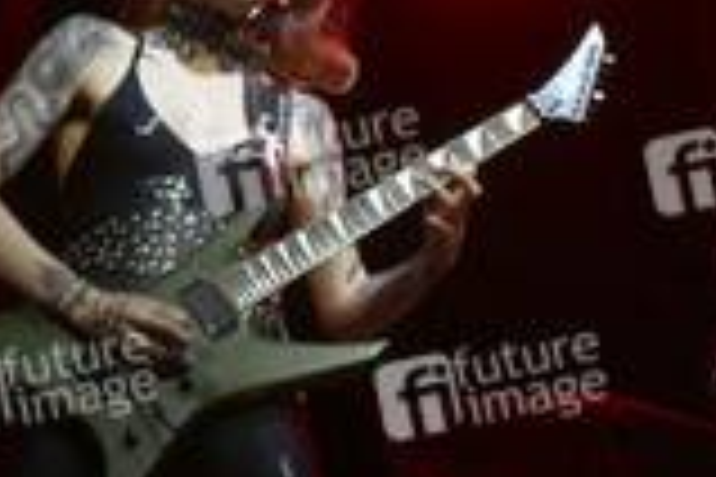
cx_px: 822
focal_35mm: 99
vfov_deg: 13.8
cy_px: 274
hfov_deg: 19.6
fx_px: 1969
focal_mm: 35
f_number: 4
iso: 4000
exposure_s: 1/400
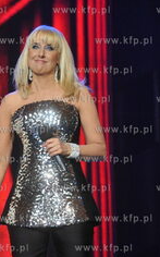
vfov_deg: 8.1
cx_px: -46
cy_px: 144
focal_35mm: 259
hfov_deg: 5.0
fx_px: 1811
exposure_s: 1/200
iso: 3200
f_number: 5.6
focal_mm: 150
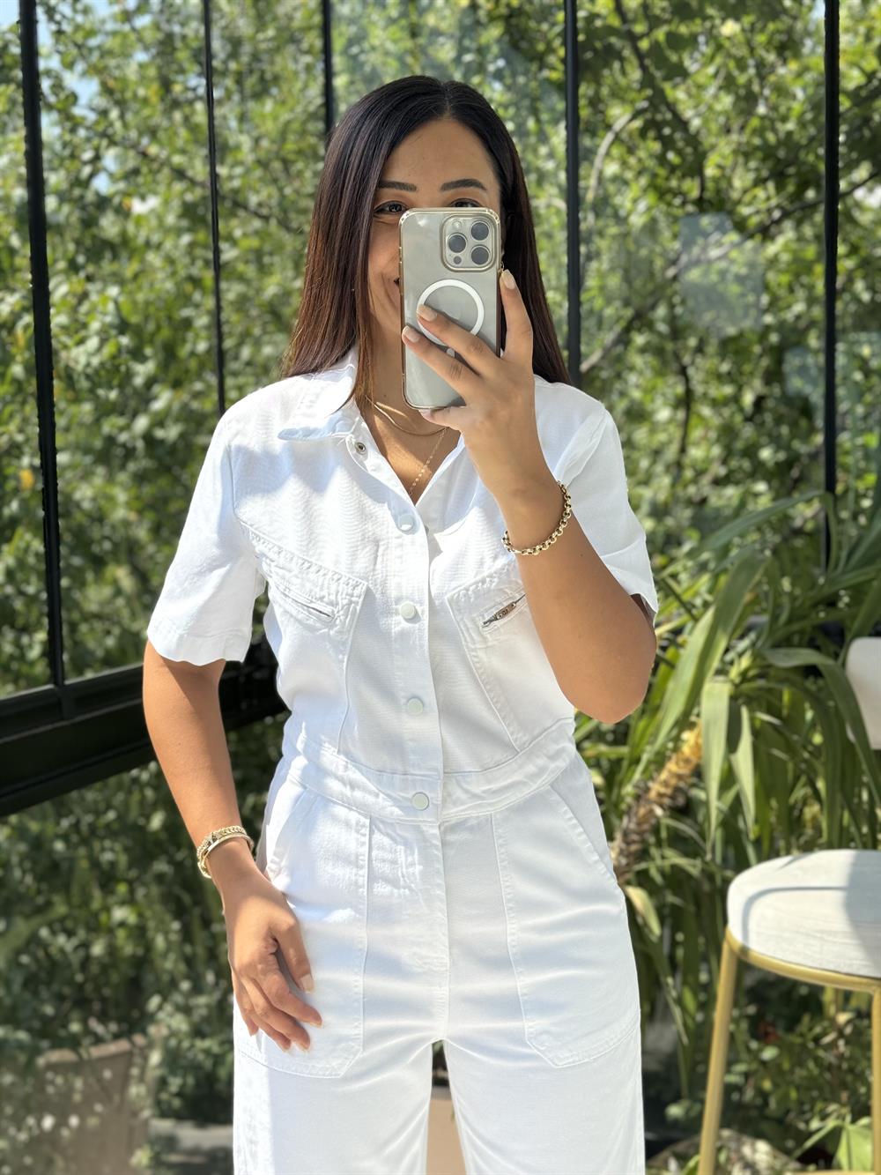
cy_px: 588
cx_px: 440
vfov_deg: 39.7
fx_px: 1629
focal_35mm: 48
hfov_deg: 30.3
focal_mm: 6.76
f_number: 1.78
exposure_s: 1/615
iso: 64
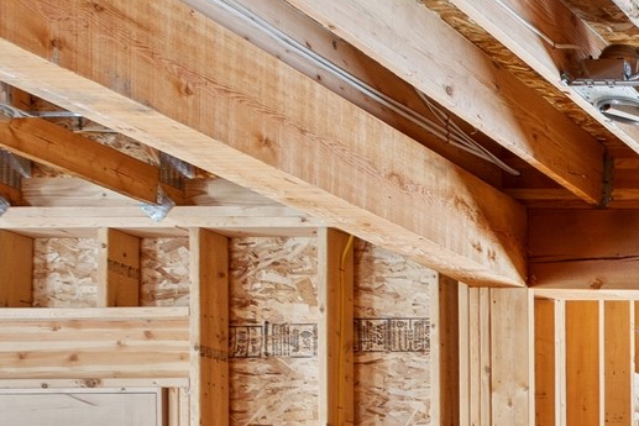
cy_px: 566
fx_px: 1118
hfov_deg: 20.0
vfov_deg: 19.7
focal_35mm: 63
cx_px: 1224
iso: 100
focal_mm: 10
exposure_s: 1/5
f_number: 6.3
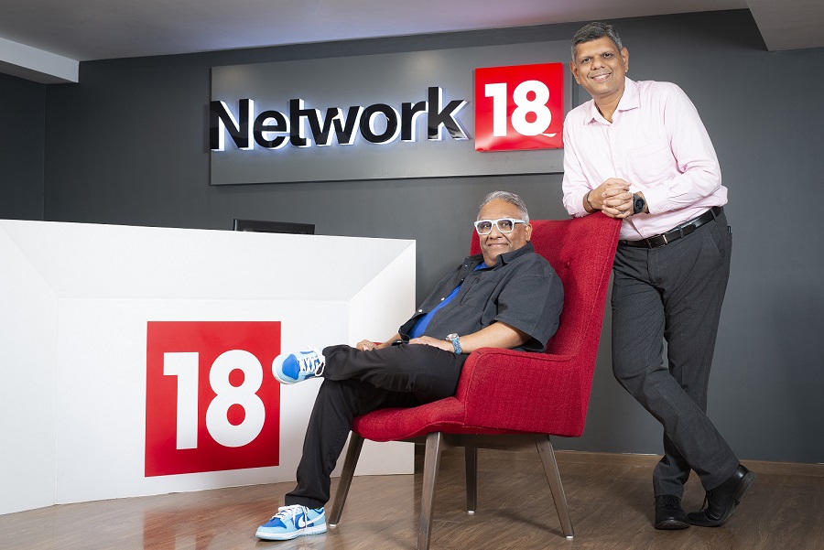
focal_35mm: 50
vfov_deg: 27.0
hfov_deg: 39.6
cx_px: 412
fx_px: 1145
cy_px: 275
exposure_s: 1/100
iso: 400
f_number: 5.6
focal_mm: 50
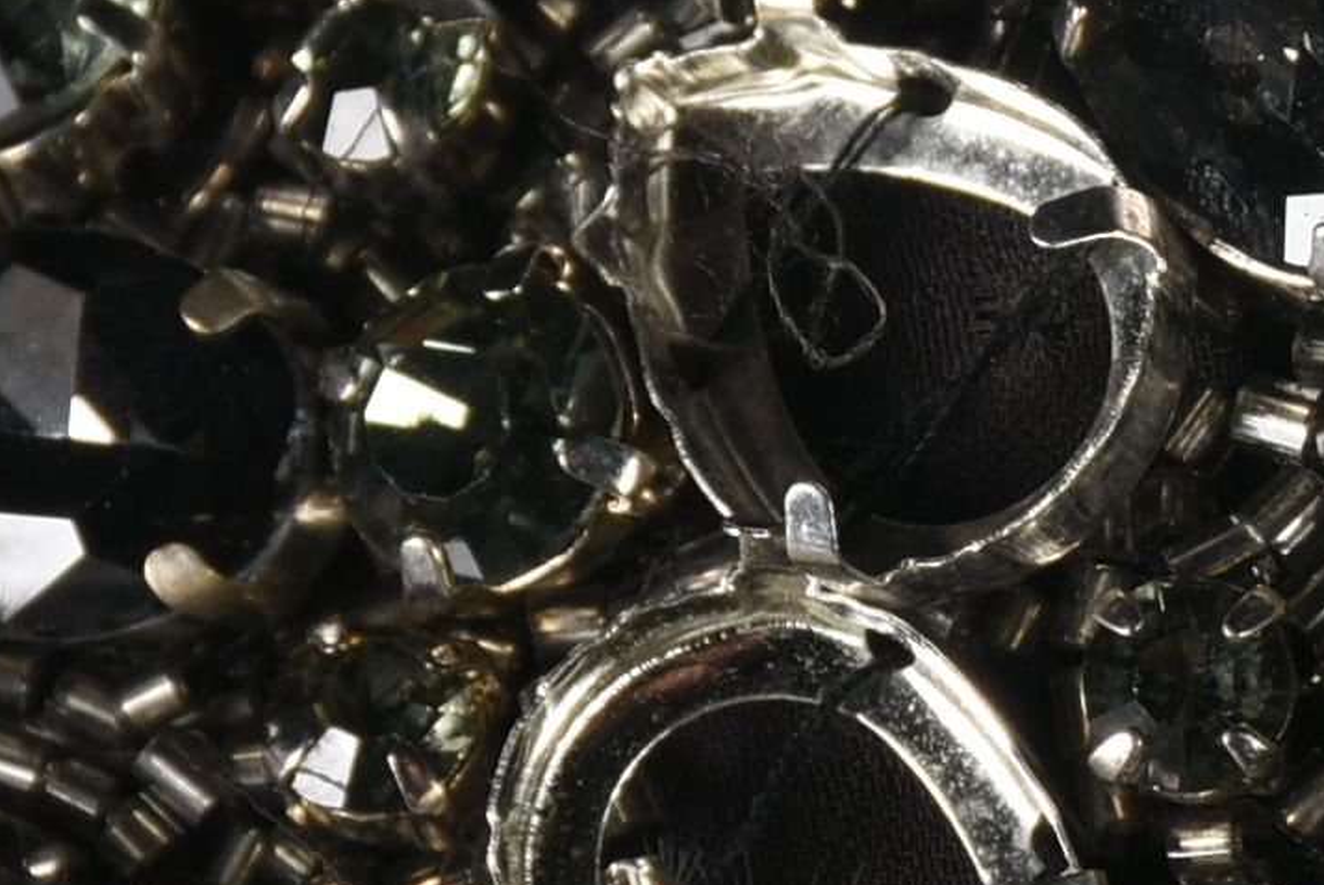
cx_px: 1895
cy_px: 659
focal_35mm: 597
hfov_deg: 3.4
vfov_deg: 2.3
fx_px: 21972
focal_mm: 95
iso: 200
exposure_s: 1/125
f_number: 13
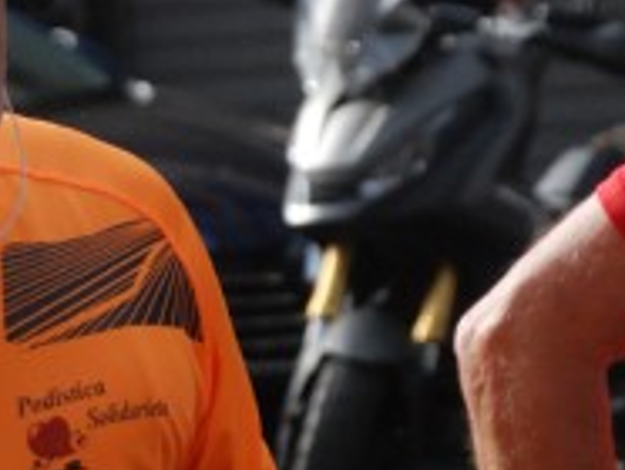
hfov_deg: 5.3
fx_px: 6743
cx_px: 113
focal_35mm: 373
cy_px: 329
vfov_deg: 4.0
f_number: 5.6
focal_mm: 80
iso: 1000
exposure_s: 1/1250
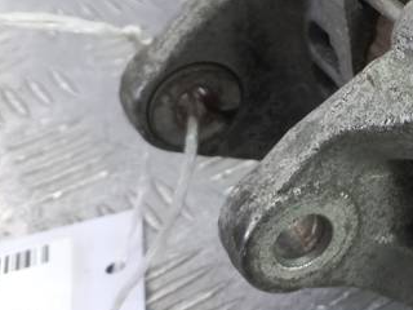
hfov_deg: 21.8
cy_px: 40
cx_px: 549
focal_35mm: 80
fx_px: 954
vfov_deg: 18.2
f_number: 1.8
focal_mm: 4.6
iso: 80
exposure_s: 1/50
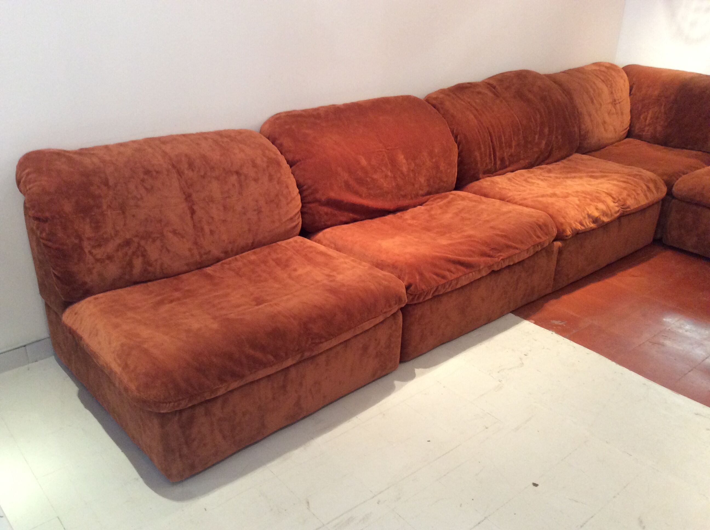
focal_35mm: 32
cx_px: 355
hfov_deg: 56.9
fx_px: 655
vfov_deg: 44.1
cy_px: 265
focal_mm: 3.3
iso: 160
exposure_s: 1/25
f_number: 2.4
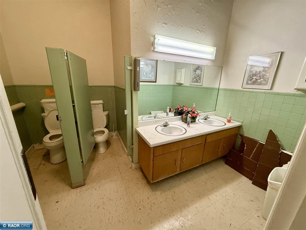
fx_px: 124
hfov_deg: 102.1
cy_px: 115
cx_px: 153
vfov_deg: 85.7
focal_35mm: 14
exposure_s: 1/60
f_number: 2.2
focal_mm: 2.22
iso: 500
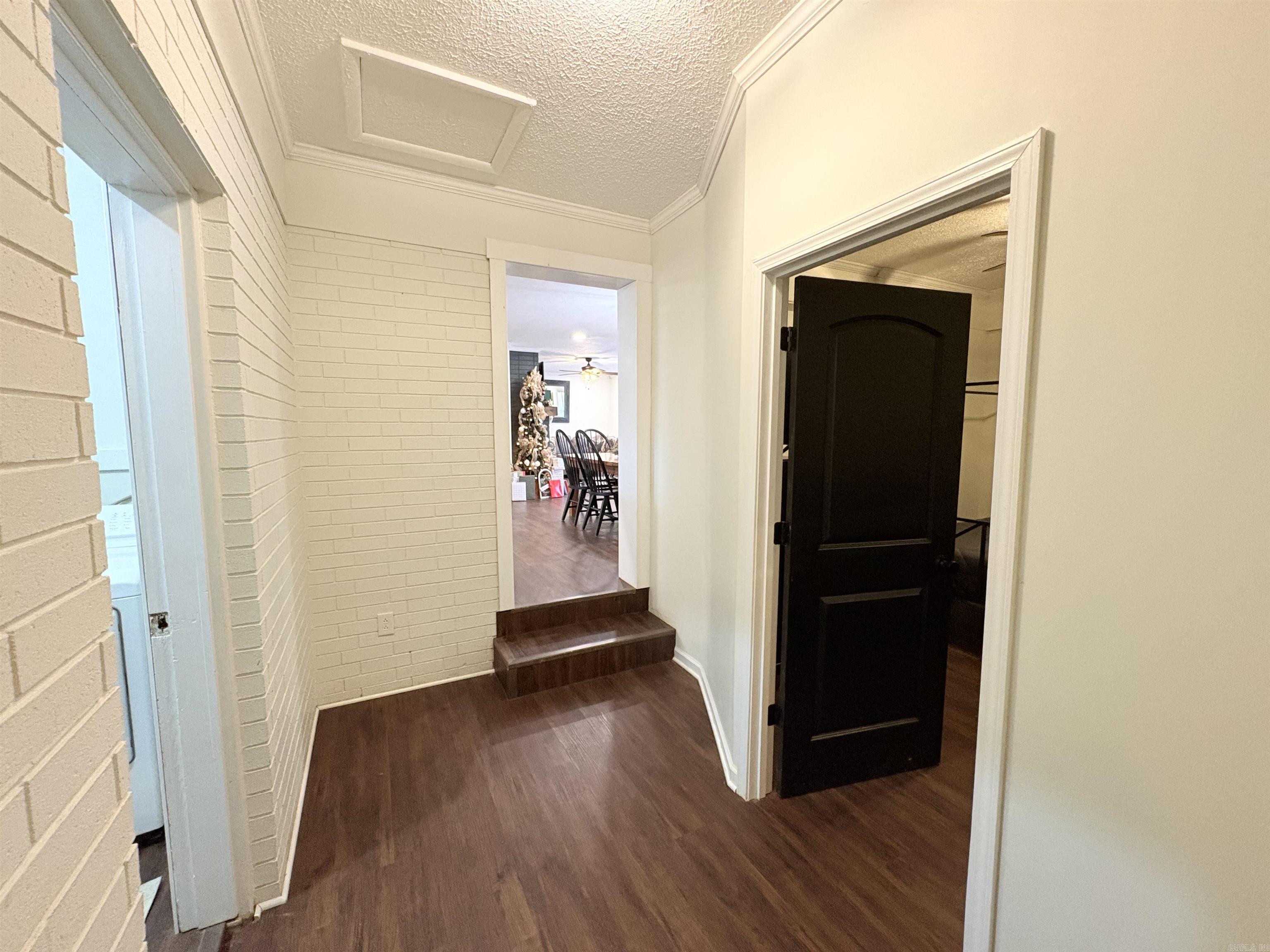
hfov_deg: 102.1
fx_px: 514
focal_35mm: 14
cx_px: 635
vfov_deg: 85.7
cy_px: 476
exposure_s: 1/60
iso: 500
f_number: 2.2
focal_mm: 2.22
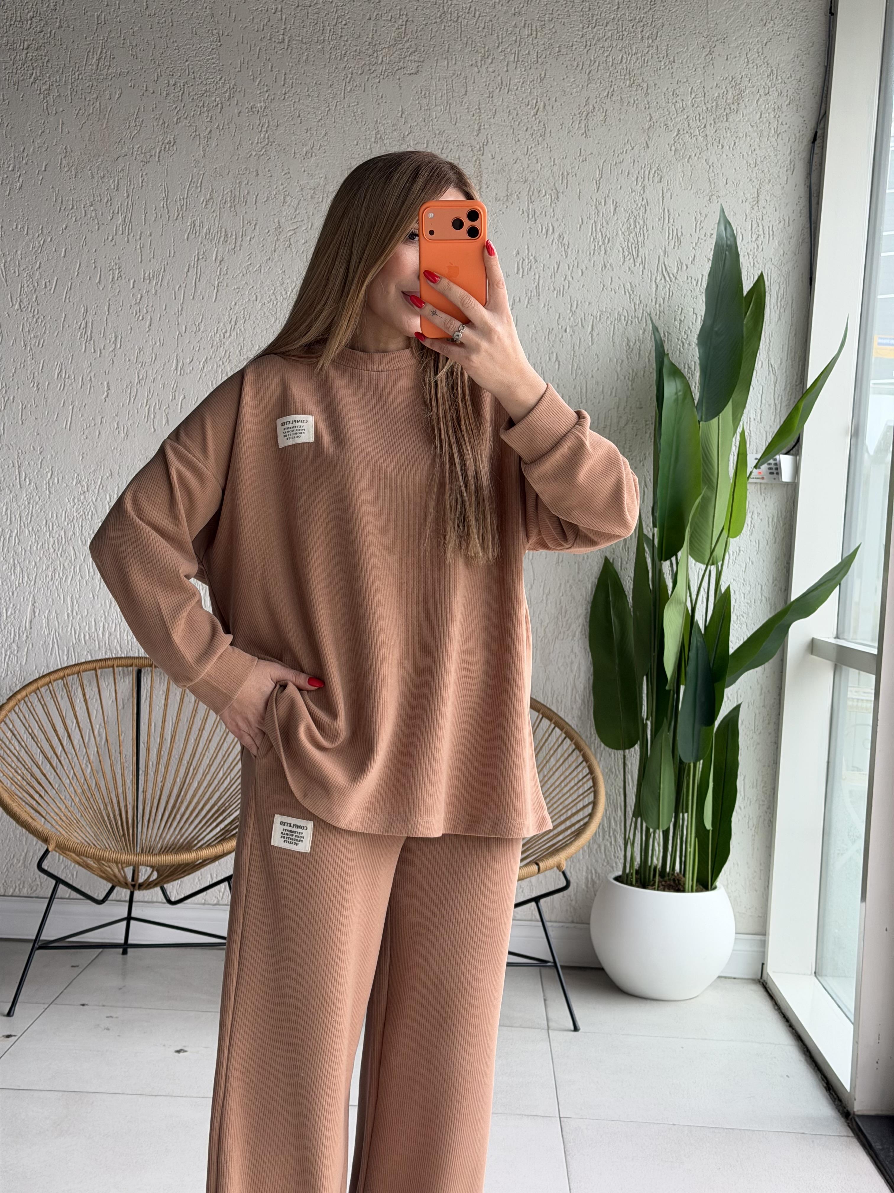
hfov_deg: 30.3
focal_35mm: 48
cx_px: 447
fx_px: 1653
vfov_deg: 39.7
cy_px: 596
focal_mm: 6.76
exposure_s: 1/107
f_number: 1.78
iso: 100
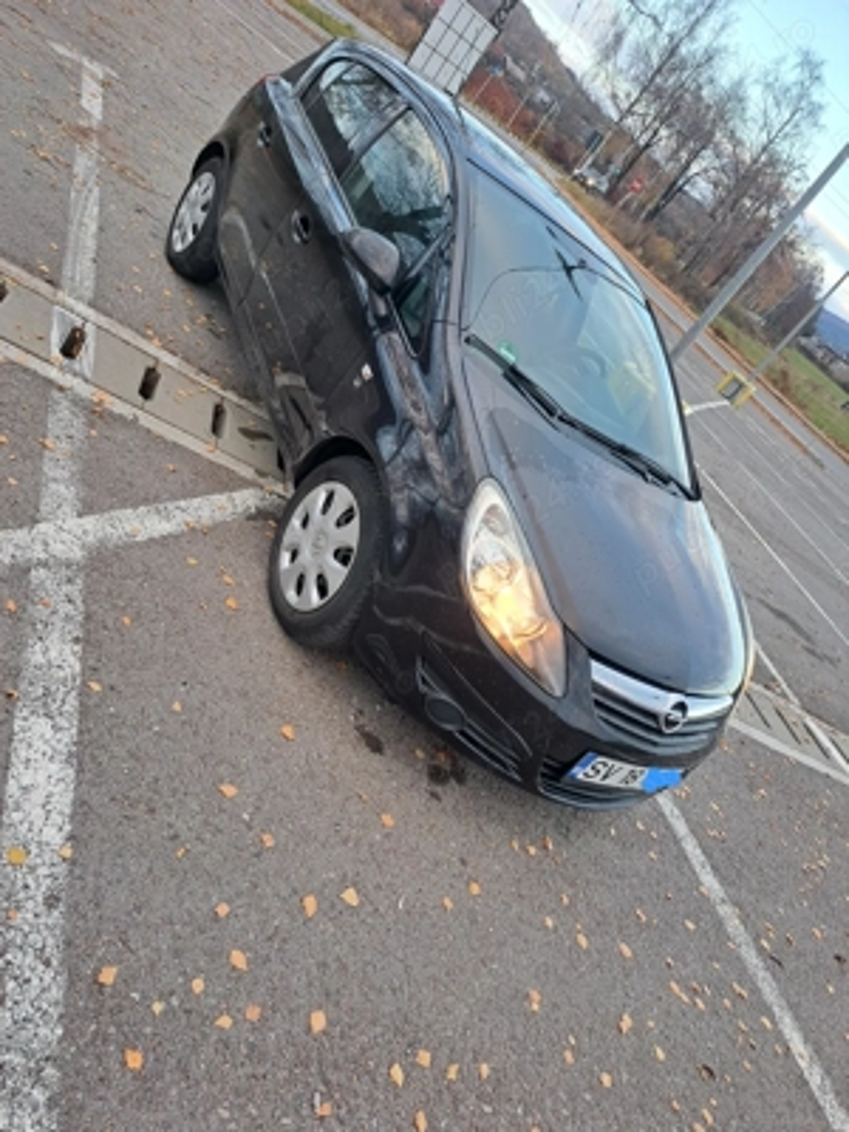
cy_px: 566
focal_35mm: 24
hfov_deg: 56.8
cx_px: 424
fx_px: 785
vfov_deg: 71.6
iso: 50
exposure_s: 1/100
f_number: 1.8
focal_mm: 5.23
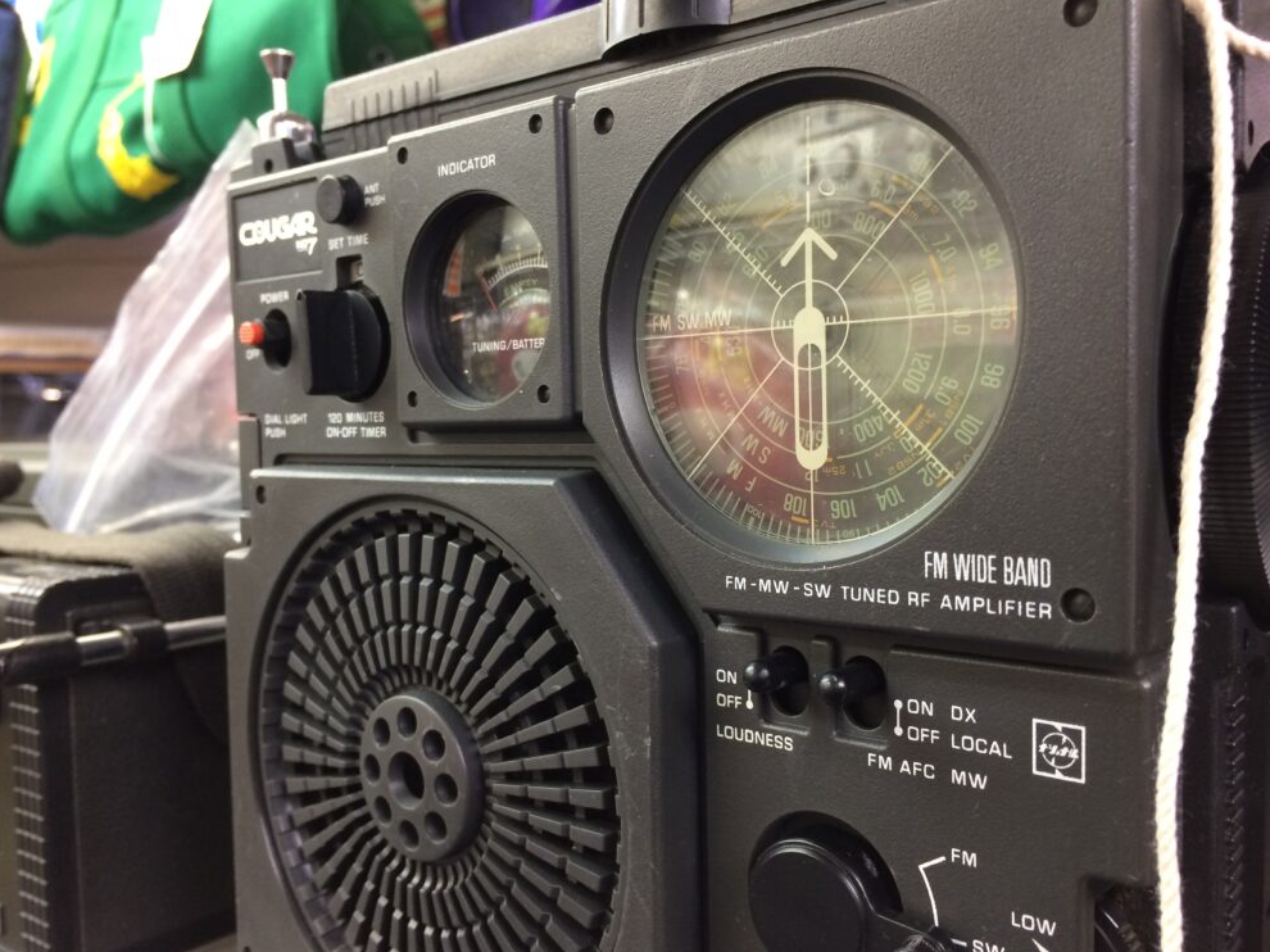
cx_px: 652
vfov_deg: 46.8
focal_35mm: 30
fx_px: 1100
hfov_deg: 60.0
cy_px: 489
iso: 125
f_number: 2.2
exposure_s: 1/33
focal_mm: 4.15
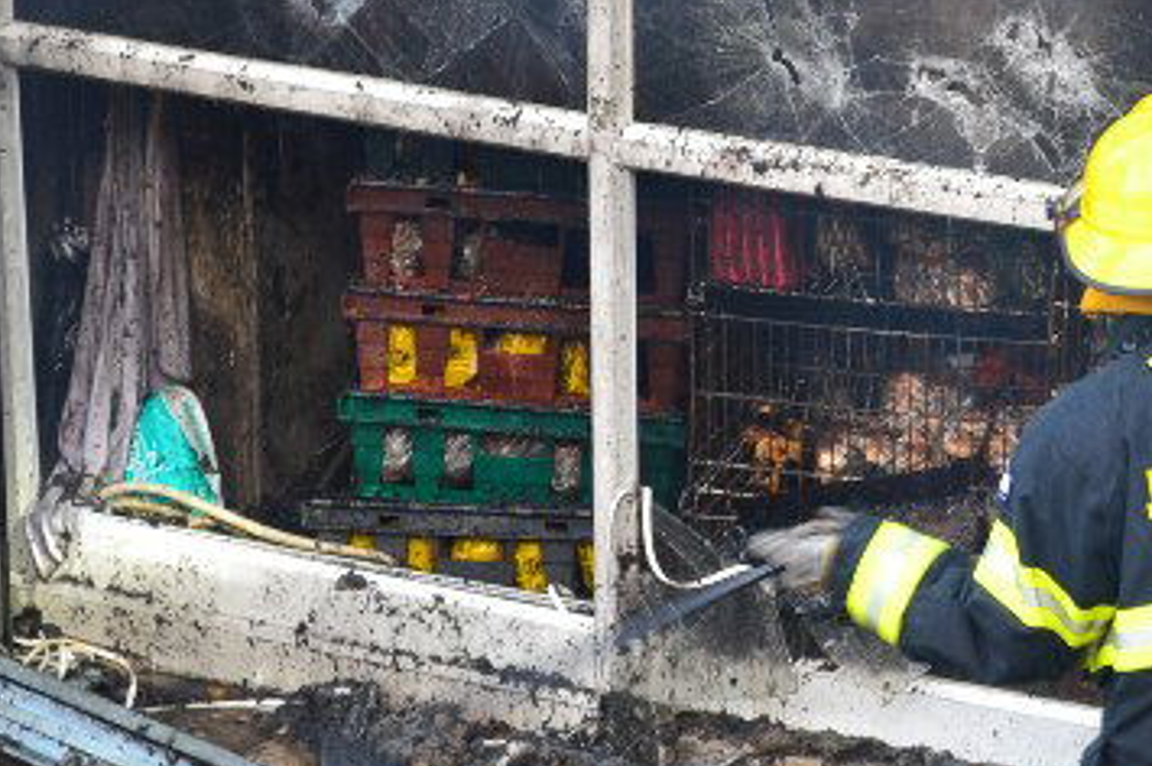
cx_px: 1022
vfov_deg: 7.4
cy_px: 433
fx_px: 5950
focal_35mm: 186
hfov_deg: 11.0
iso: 450
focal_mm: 55
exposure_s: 1/15
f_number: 6.3
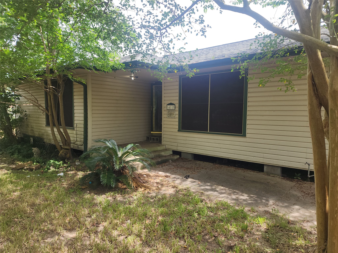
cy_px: 126
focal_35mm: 23
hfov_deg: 73.9
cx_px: 169
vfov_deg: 58.9
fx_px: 225
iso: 12
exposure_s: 1/184
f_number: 1.8
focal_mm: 6.4
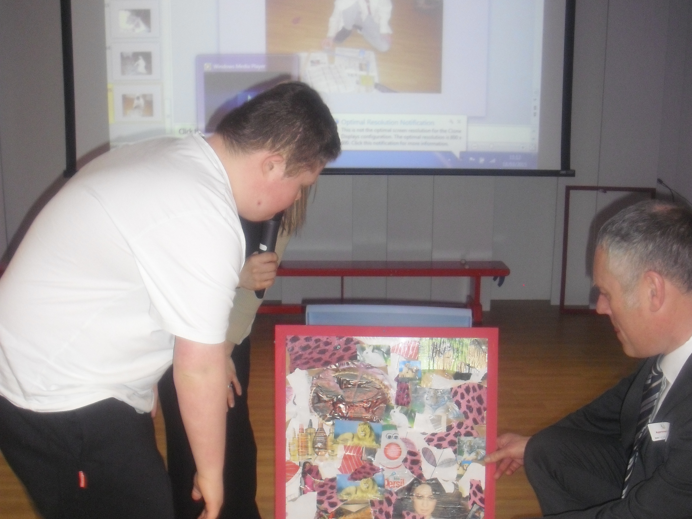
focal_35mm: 51
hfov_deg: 37.5
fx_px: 1020
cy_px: 385
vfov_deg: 28.2
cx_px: 348
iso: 200
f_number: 2.8
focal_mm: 6.2
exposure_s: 1/60
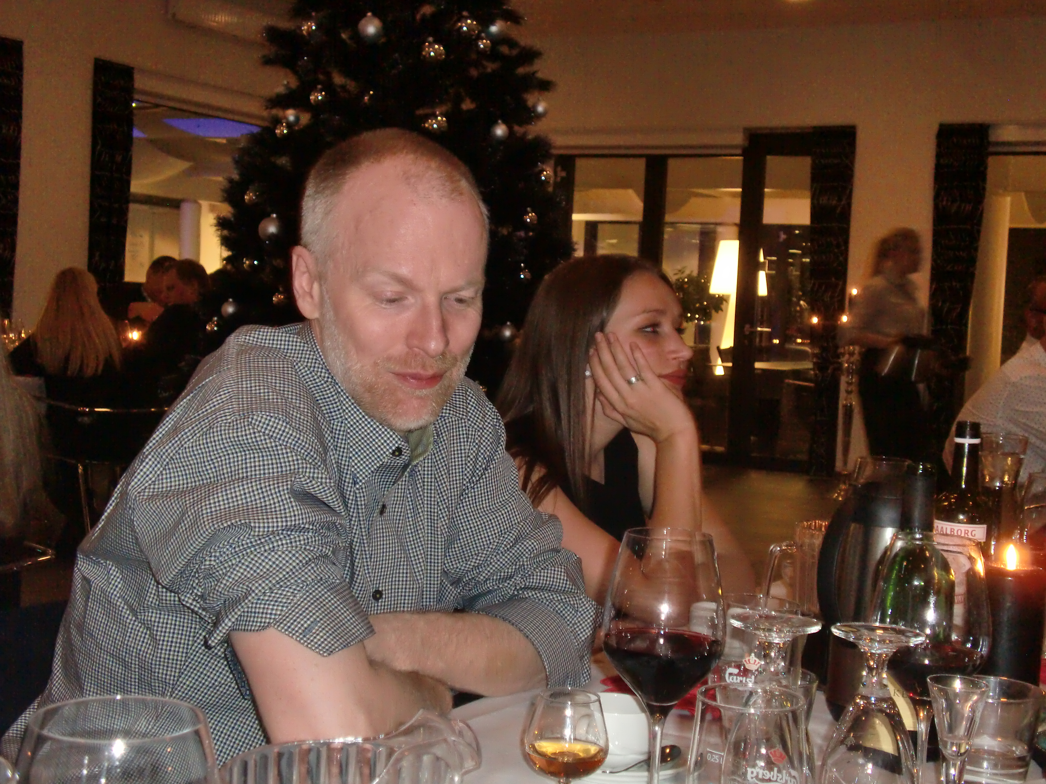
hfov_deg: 36.8
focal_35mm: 52
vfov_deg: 28.0
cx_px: 523
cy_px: 392
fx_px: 1571
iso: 400
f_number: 3.7
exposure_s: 1/15
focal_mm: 9.3
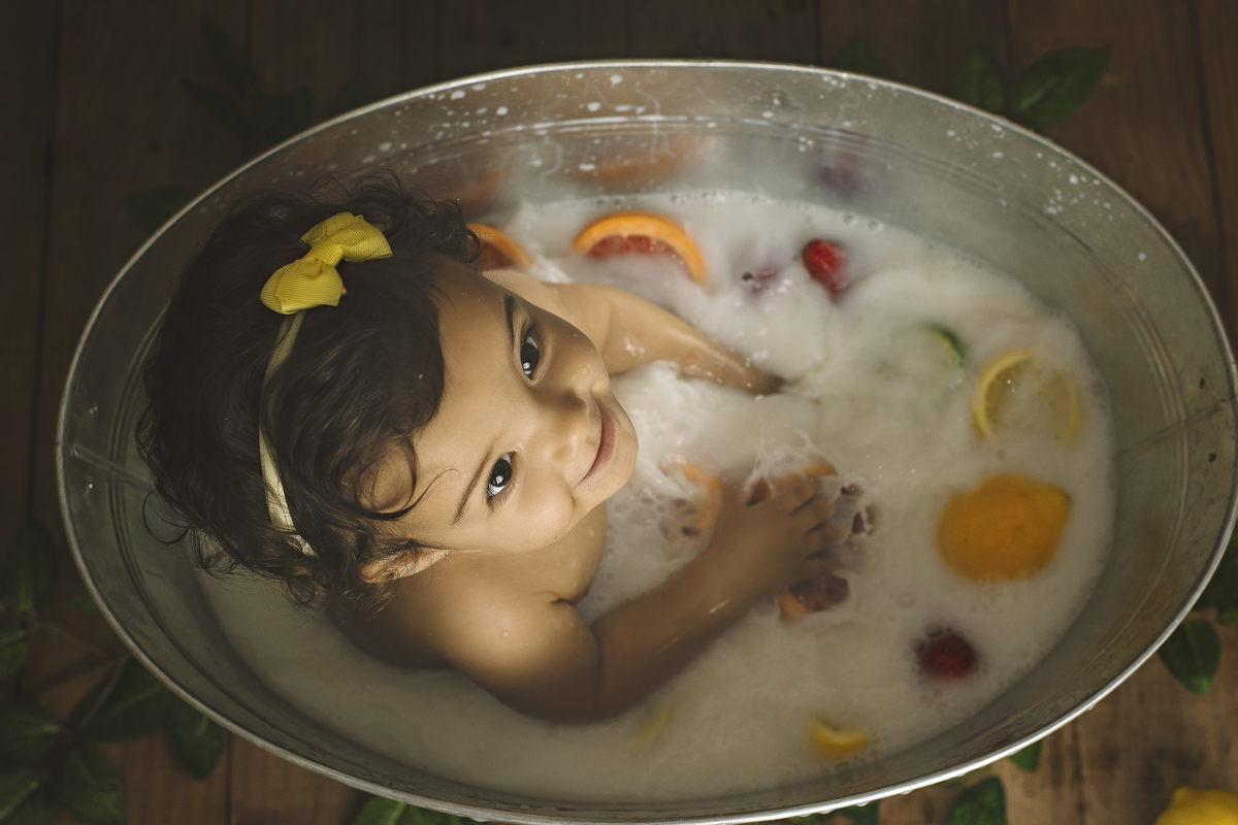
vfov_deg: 25.8
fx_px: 1805
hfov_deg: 37.9
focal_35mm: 52
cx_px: 619
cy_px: 412
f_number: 3.5
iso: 400
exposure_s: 1/200
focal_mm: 35
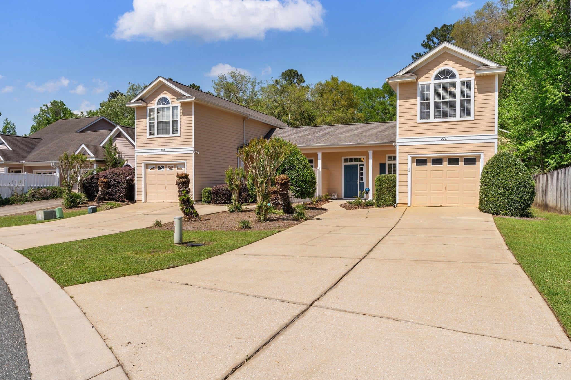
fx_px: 412
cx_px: 286
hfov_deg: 69.4
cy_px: 190
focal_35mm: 26
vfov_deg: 49.5
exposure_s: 1/40
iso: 100
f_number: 9
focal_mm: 26
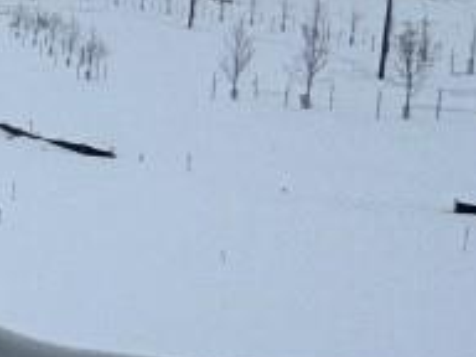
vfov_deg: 14.1
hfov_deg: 10.1
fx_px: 1444
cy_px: 102
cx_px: -1113
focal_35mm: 105
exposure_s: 1/3717
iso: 50
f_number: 2.2
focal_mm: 2.22
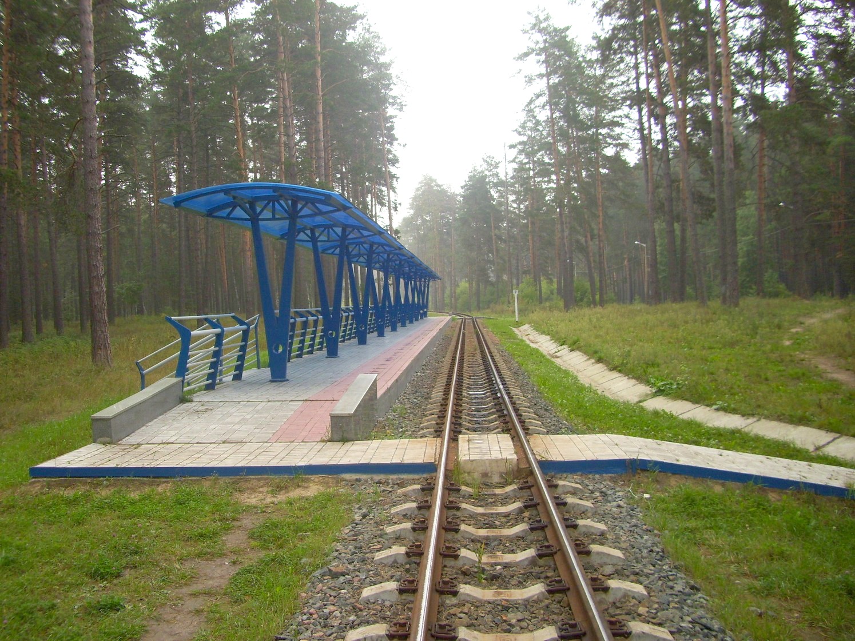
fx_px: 840
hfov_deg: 54.0
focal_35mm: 34
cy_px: 320
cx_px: 428
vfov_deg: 41.8
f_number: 2.9
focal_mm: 5.7
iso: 80
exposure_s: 1/200
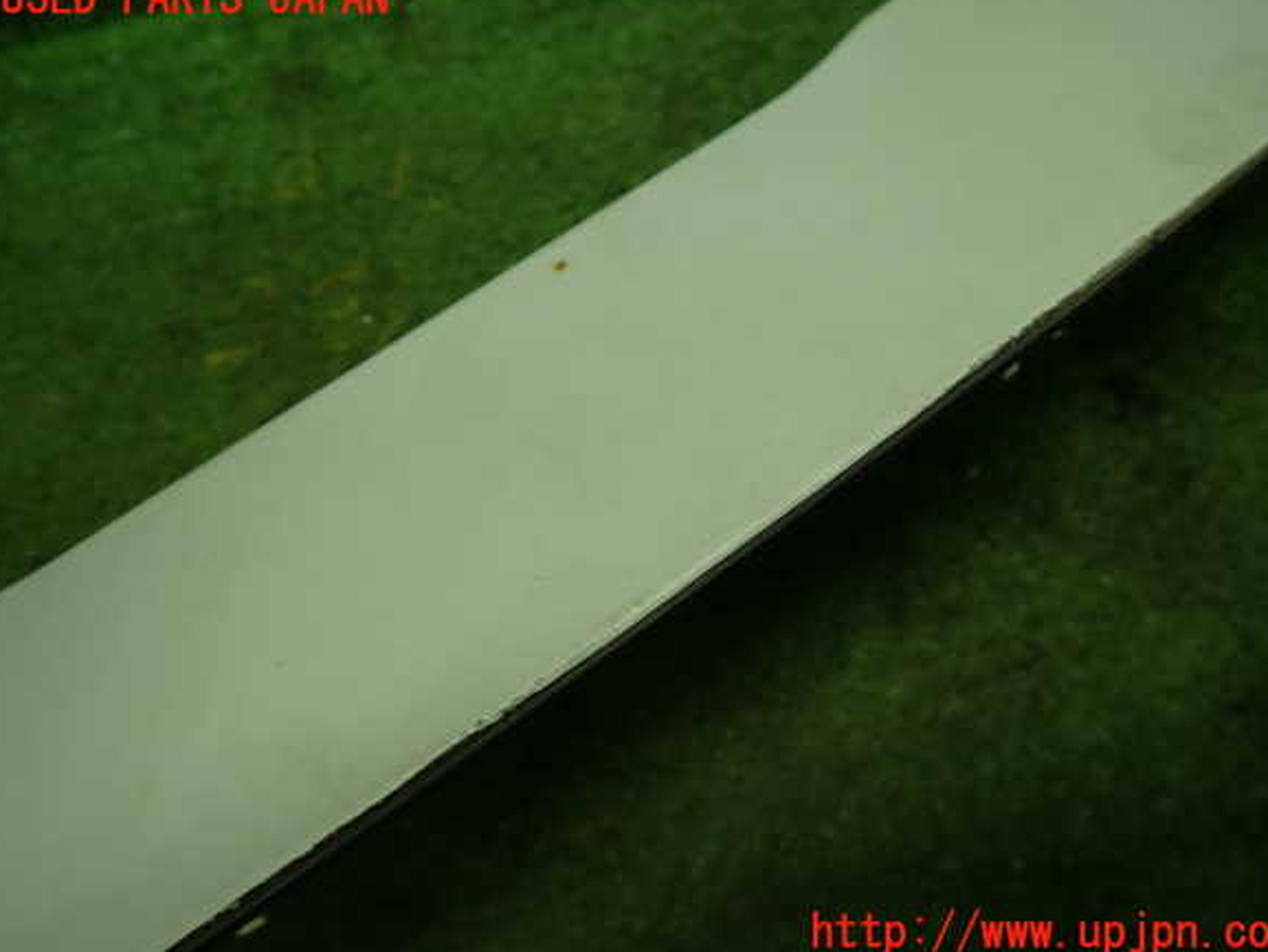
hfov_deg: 67.3
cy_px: 466
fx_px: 953
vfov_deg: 53.1
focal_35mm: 26
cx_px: 648
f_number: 2
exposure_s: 1/60
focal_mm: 4.5
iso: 125
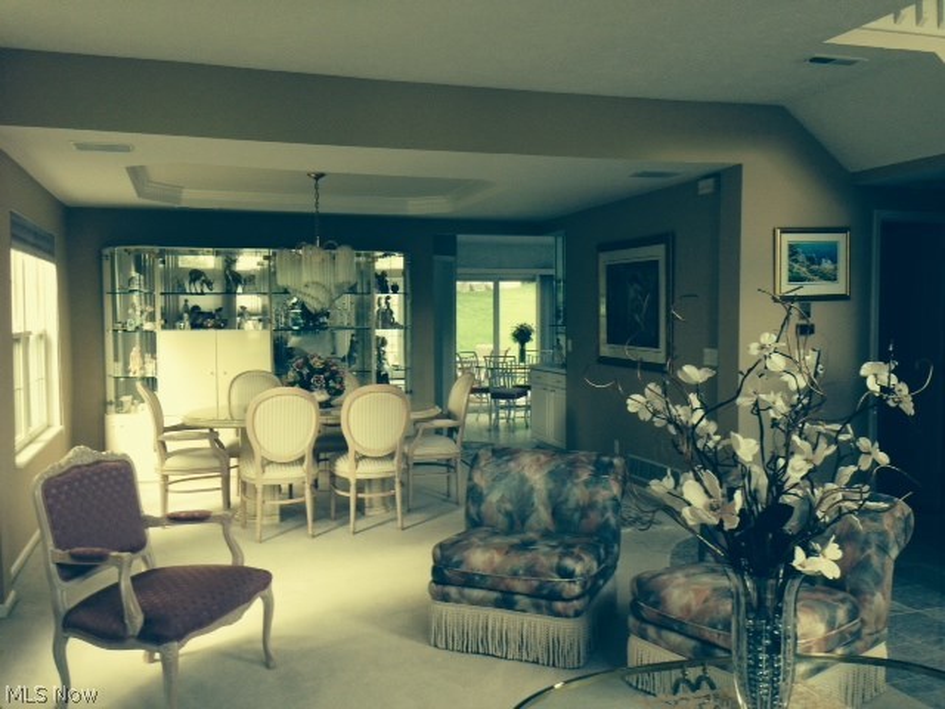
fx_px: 901
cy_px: 354
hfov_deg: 55.4
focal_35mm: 33
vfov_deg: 42.9
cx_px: 472
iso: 64
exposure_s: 1/30
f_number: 2.4
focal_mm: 4.12
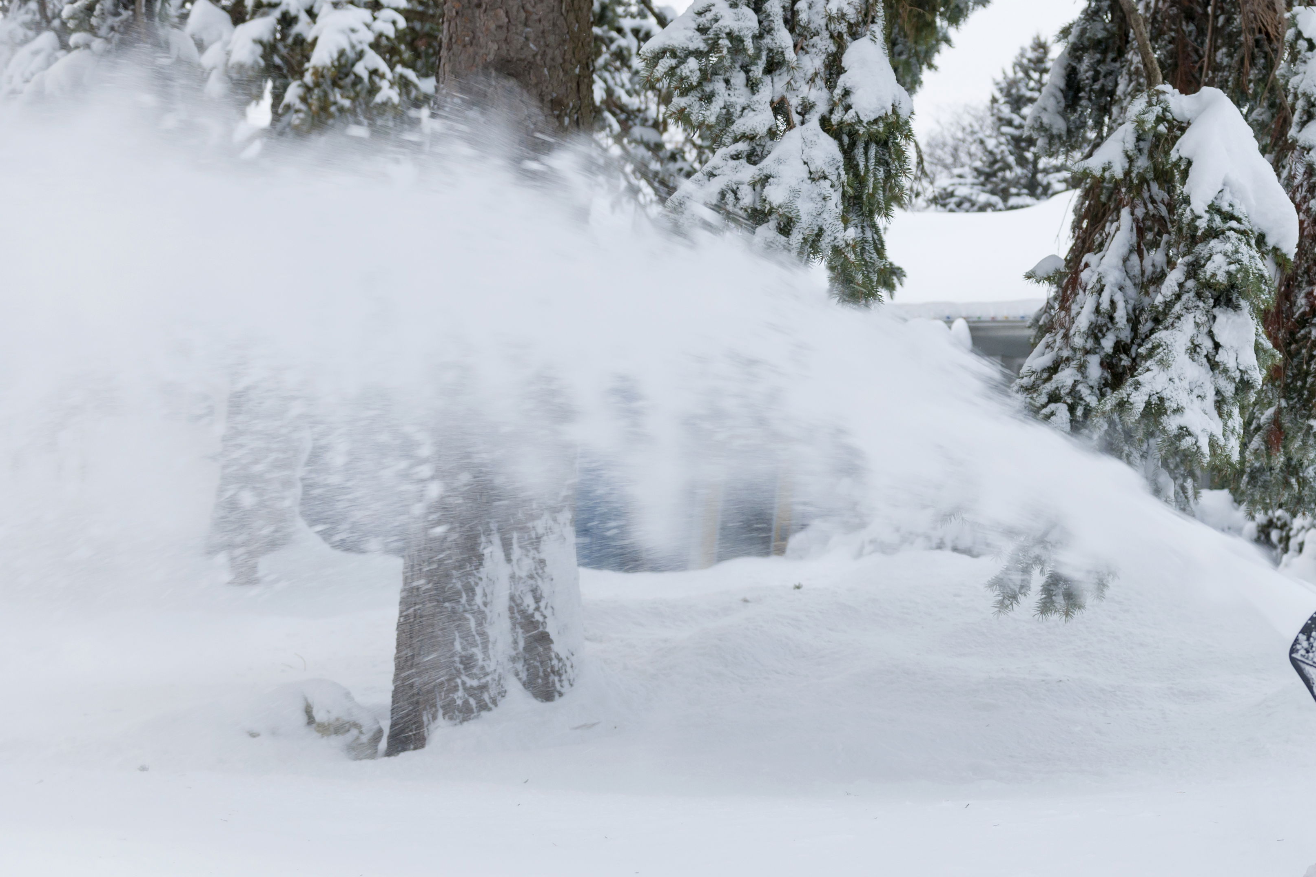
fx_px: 2193
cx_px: 1103
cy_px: 498
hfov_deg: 32.3
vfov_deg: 22.6
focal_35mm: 60
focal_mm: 32
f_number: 3.5
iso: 200
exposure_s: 1/160
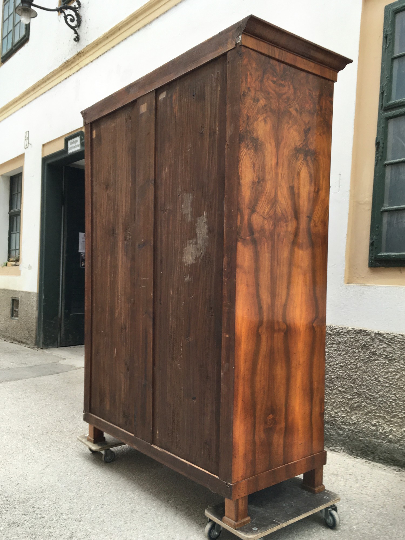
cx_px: 202
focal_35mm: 29
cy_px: 270
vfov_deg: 61.7
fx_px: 452
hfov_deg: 48.2
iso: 40
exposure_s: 1/100
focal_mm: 4.15
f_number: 2.2
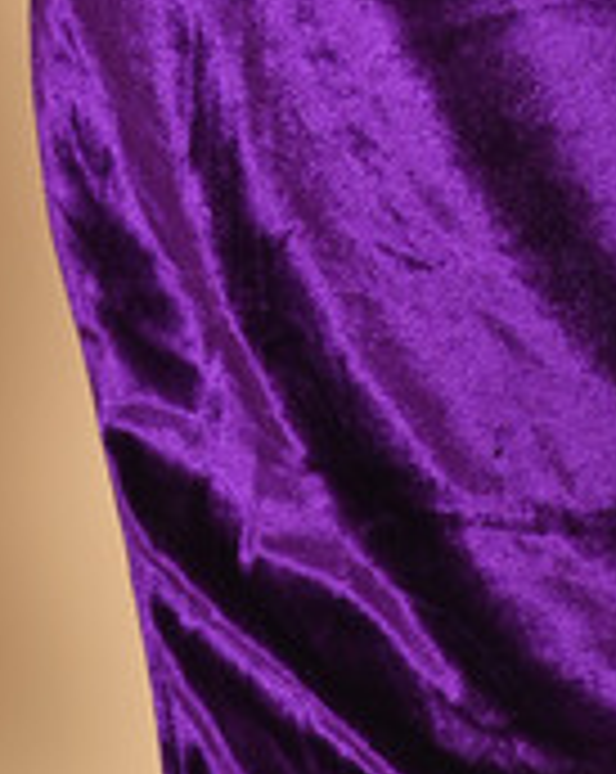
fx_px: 8752
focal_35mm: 383
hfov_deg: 4.0
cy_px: -392
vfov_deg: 5.0
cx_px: 652
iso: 250
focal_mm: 70
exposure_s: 1/160
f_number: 11
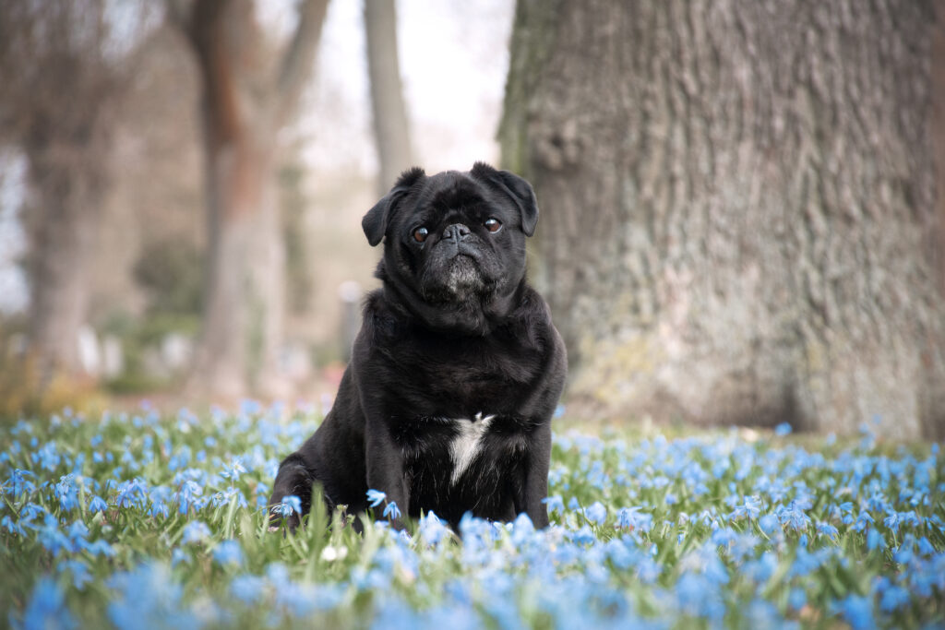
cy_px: 315
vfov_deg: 6.5
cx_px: 472
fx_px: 5513
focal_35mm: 210
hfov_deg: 9.8
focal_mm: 140
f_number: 5.6
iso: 400
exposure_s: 1/400
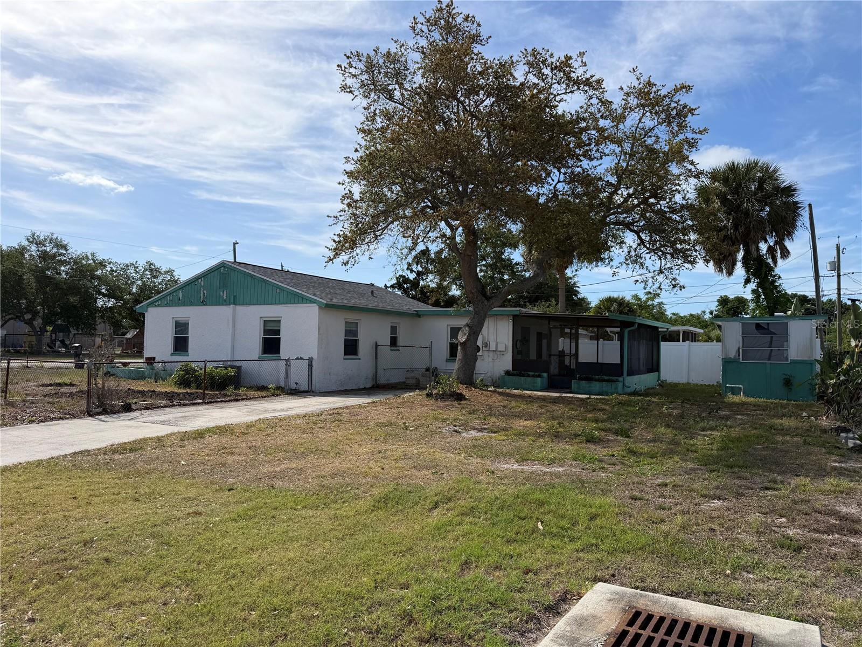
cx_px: 431
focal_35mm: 24
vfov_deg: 56.8
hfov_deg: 71.6
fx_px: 598
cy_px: 324
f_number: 1.78
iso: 80
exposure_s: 1/5319
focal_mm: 6.76
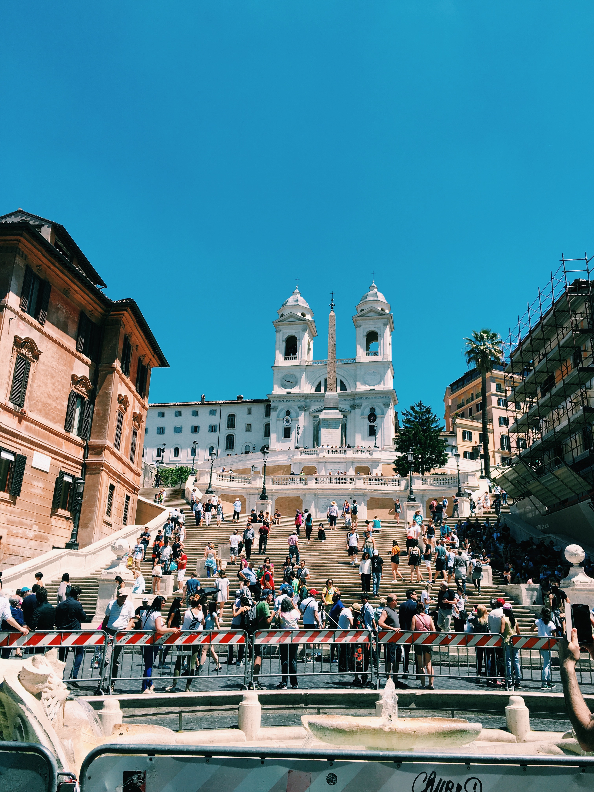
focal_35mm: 29
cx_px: 297
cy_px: 396
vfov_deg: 61.7
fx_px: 664
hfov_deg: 48.2
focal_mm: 4.15
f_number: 2.2
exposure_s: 1/1261
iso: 25
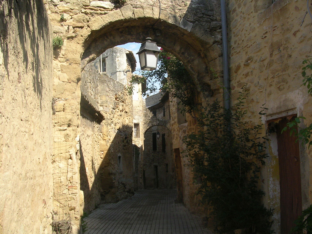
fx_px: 343
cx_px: 156
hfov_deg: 49.0
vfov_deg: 37.7
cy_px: 117
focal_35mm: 38
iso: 100
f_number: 5.6
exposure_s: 1/167
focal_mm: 5.8
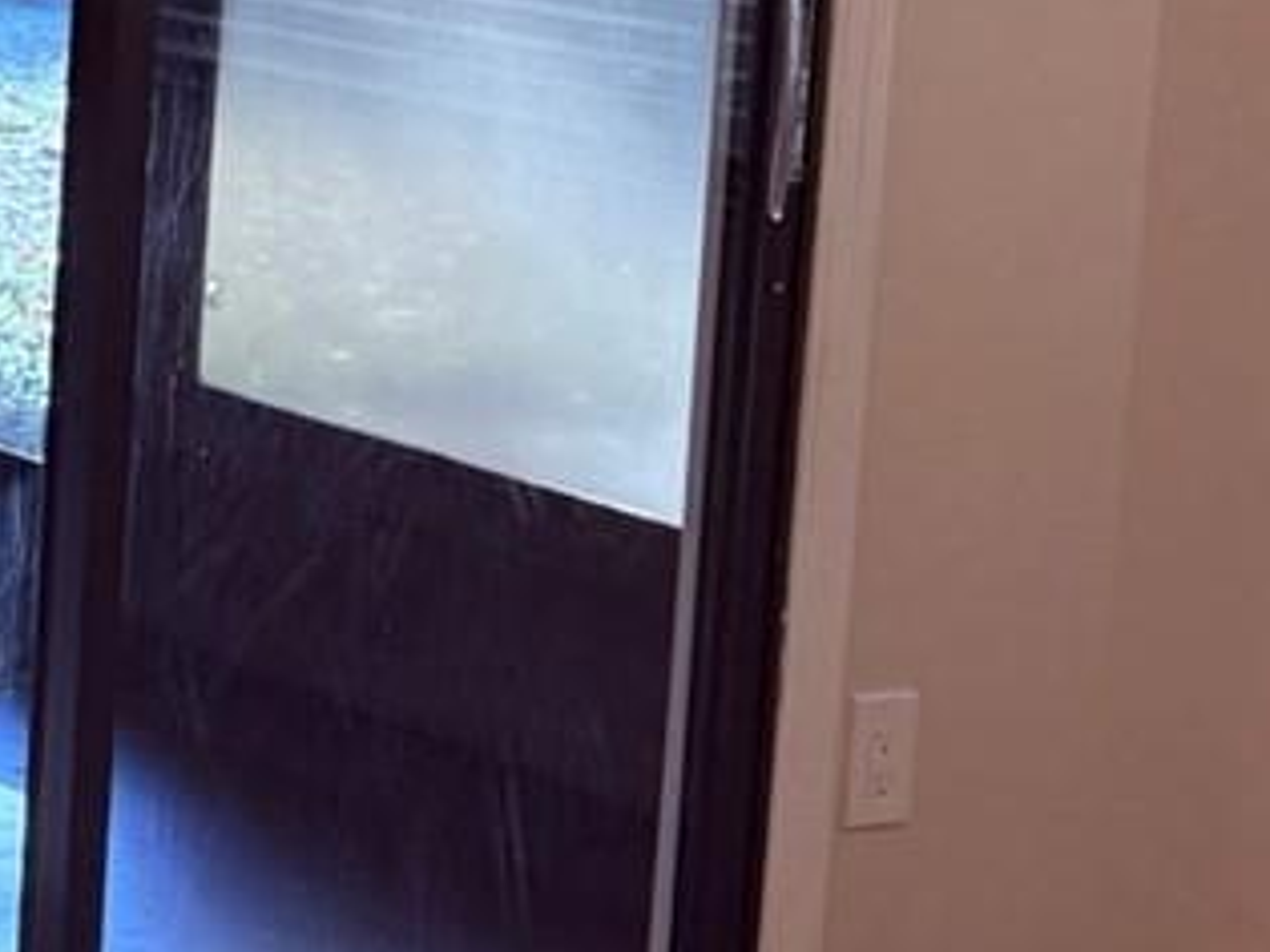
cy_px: -141
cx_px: -1145
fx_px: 4474
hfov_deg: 14.0
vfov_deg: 11.9
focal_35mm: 122
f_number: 1.78
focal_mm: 6.76
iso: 200
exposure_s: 1/199
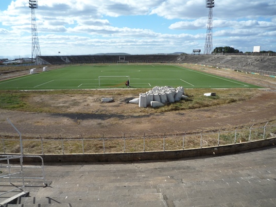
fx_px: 223
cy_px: 105
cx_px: 132
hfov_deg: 63.4
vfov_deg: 49.7
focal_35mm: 28
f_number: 4
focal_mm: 4.4
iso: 100
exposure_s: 1/800
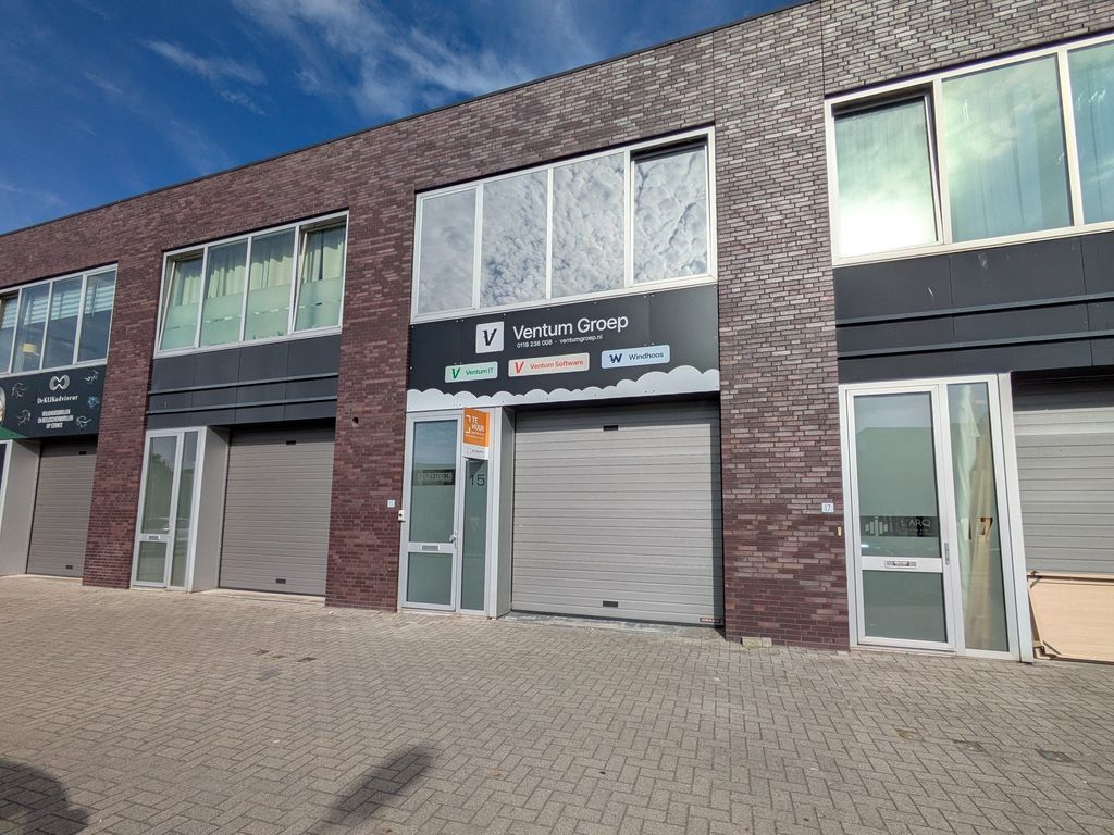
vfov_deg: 85.7
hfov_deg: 102.1
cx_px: 557
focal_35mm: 14
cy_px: 418
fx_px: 451
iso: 47
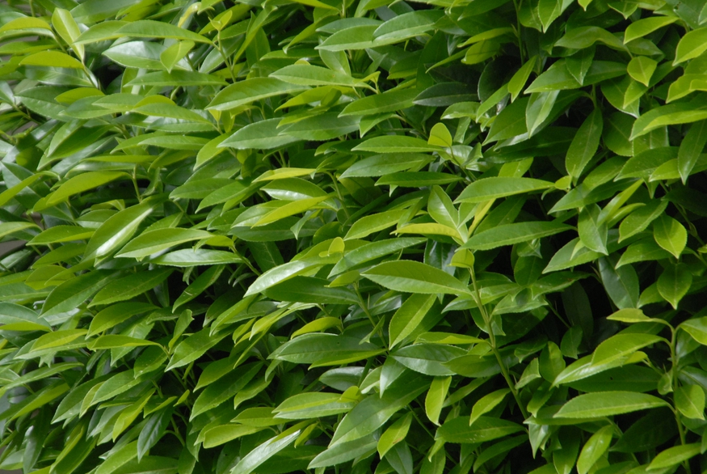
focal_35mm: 325
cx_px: 318
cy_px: 238
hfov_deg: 6.3
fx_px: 6383
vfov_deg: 4.2
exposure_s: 1/250
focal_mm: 185
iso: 400
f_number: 7.1
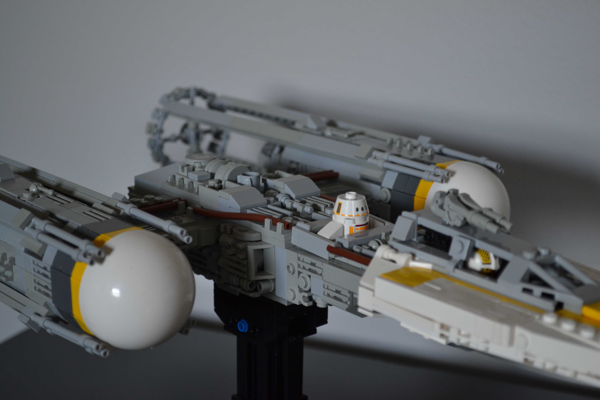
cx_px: 300
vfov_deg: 18.9
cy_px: 200
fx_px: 1200
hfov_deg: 28.1
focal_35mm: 72
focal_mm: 48
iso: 400
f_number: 5.3
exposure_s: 1/25
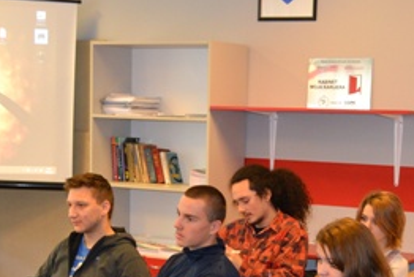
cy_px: 284
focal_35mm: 88
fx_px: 1013
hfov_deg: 23.1
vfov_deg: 15.2
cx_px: 248
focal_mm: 24
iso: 1100
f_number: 4
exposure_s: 1/60
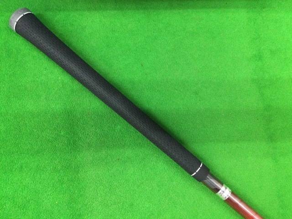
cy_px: 110
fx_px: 261
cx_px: 146
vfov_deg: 45.4
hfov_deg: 58.4
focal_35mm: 31
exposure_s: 1/30
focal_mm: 3.3
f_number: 2.4
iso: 250
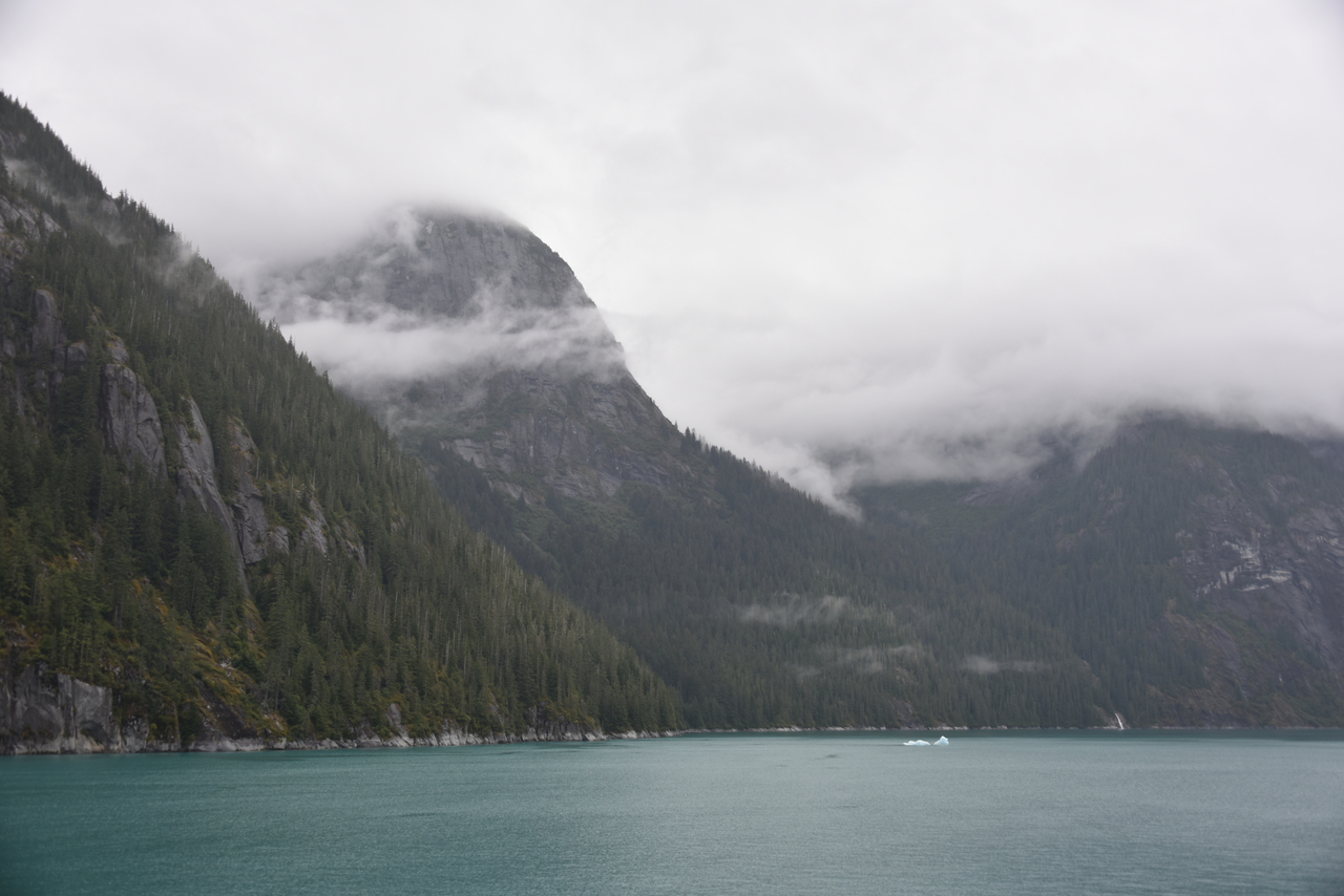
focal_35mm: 38
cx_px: 672
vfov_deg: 35.1
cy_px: 448
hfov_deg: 50.7
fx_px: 1419
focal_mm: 38
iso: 100
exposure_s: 1/100
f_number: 5
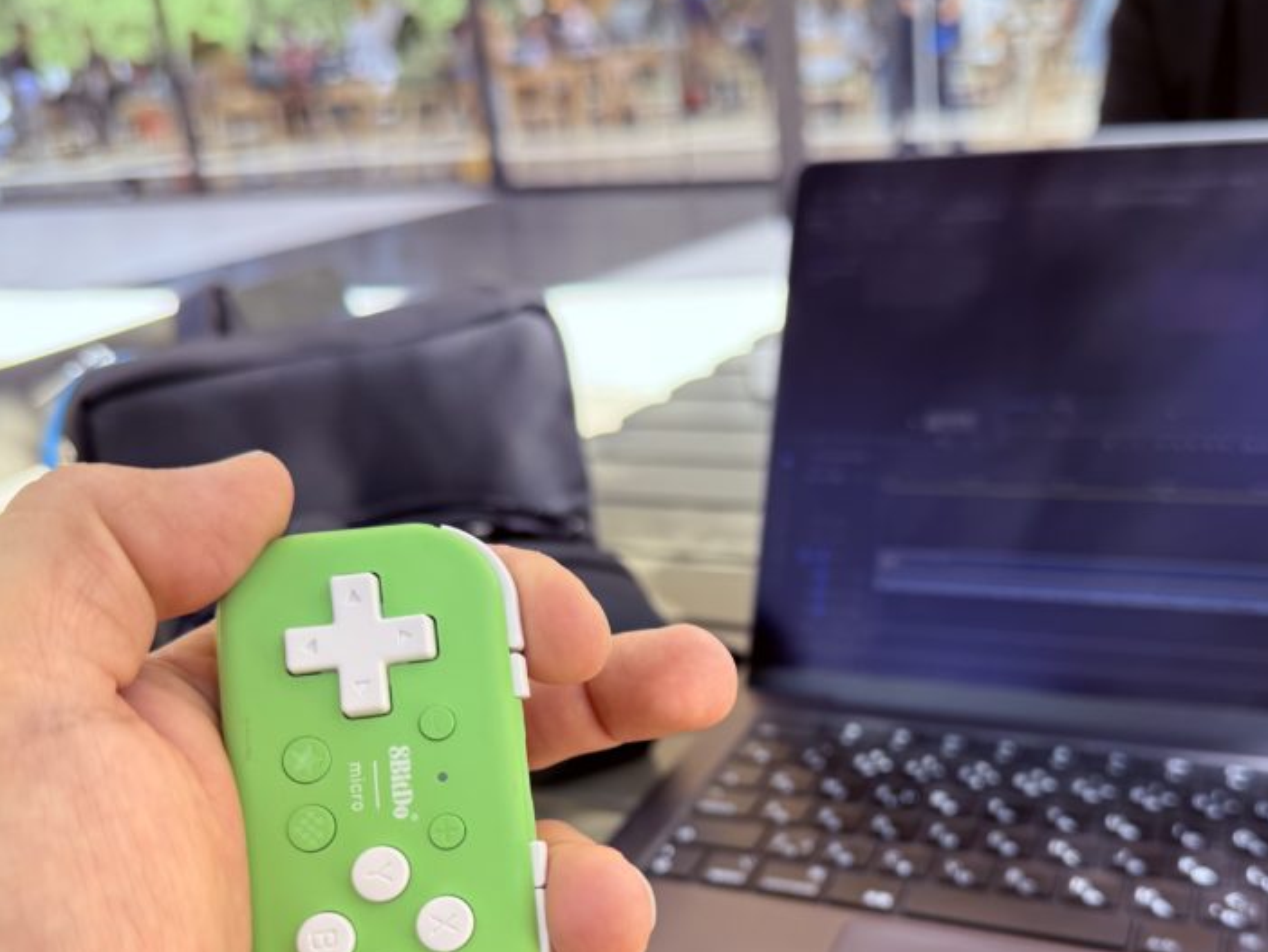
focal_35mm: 35
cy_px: 674
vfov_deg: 40.0
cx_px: 766
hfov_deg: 52.2
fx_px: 1283
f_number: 1.78
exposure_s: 1/379
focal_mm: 6.76
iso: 100
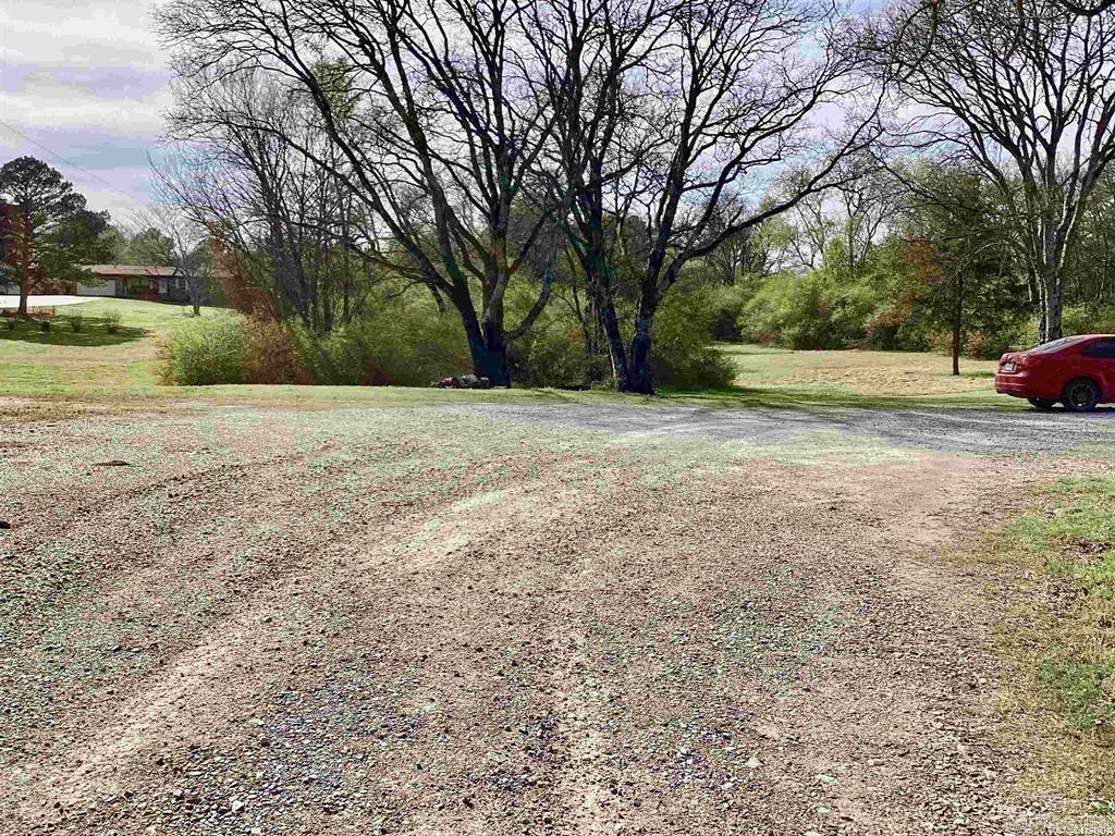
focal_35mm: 31
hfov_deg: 58.4
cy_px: 418
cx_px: 558
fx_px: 999
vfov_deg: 45.4
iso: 25
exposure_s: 1/1508
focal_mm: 3.3
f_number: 2.4
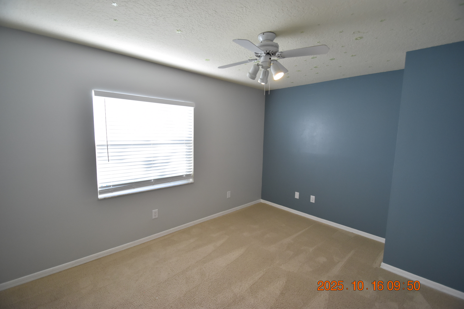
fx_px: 193
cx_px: 232
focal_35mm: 15
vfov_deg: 77.3
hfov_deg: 100.4
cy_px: 154
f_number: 3.5
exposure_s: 1/350
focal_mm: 10
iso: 800
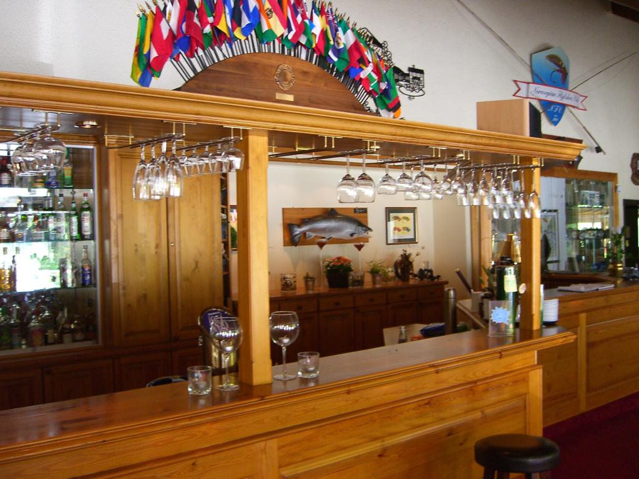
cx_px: 320
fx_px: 701
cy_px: 240
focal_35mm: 38
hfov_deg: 49.0
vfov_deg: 37.7
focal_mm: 7.9
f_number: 2.8
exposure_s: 1/60
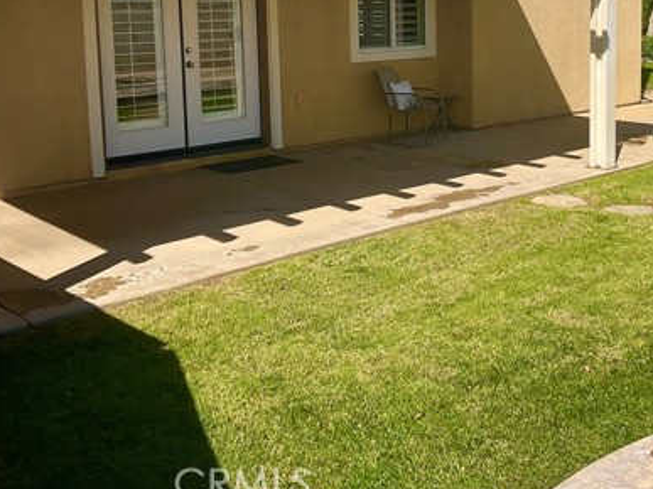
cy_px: 103
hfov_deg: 39.4
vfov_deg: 29.6
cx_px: 412
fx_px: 905
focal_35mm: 48
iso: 16
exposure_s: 1/2801
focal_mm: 3
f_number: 1.8
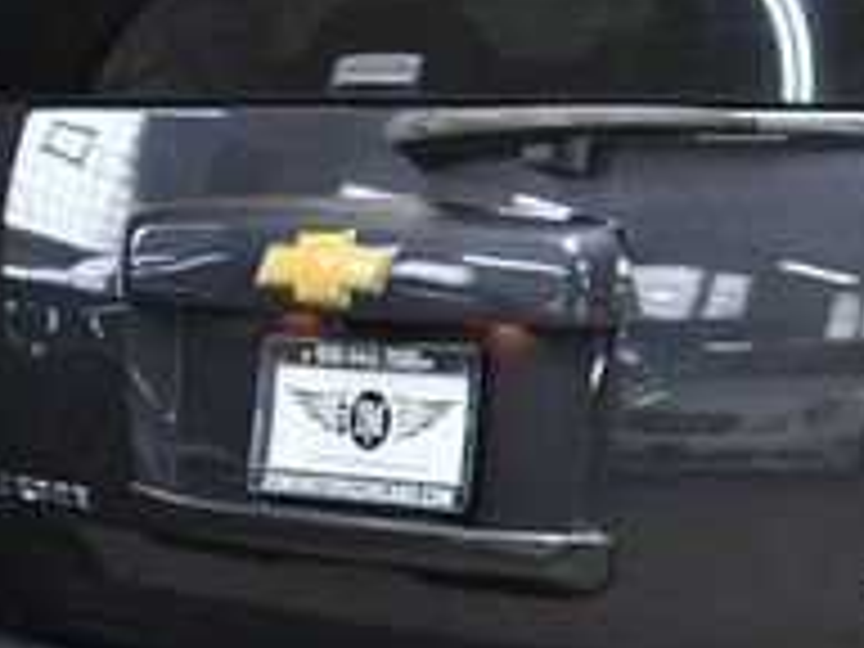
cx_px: 1184
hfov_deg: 14.6
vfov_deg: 11.6
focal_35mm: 128
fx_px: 3195
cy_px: 364
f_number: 3.8
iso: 1600
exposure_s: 1/125
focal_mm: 20
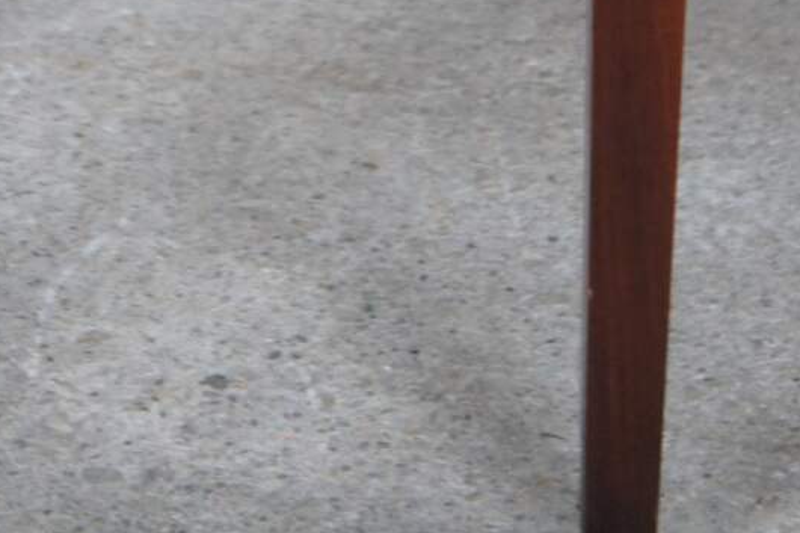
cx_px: 114
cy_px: -781
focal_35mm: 226
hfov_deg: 9.1
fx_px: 5020
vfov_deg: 5.8
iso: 1600
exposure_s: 1/80
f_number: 4.5
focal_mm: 40
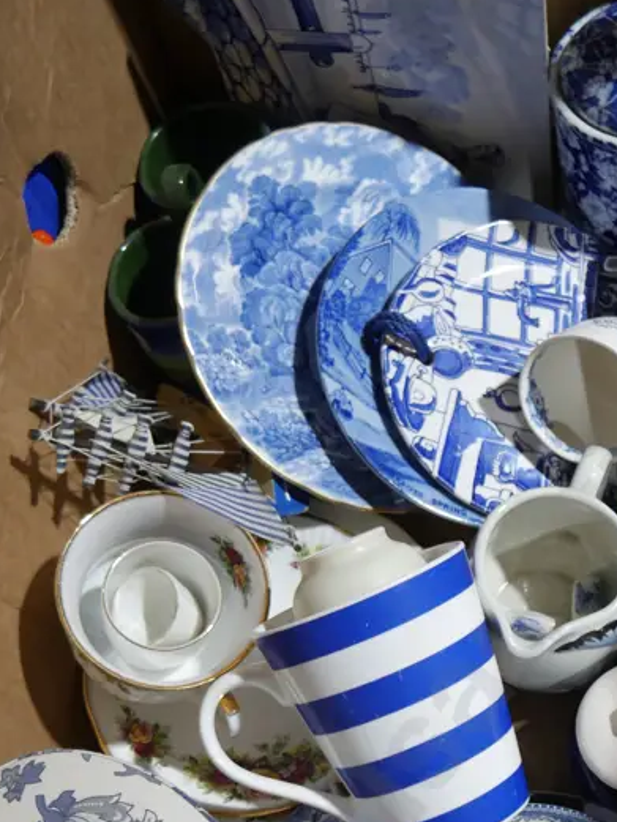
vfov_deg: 34.2
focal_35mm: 55
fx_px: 1307
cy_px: 618
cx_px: 525
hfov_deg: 25.9
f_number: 3.5
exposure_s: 1/60
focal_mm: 14
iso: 500
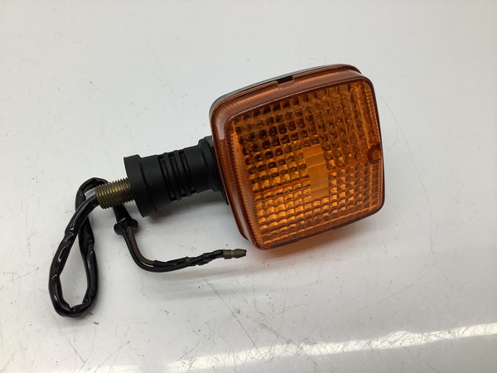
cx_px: 248
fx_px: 445
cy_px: 186
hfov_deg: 58.4
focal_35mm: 31
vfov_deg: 45.4
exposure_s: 1/120
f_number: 2.4
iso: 40
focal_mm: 3.3
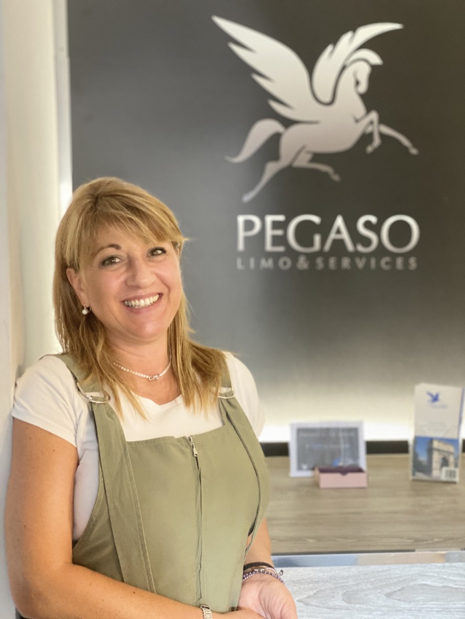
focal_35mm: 52
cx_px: 232
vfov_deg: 36.8
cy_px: 310
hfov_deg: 28.0
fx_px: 931
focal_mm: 6
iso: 400
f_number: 2
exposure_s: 1/25
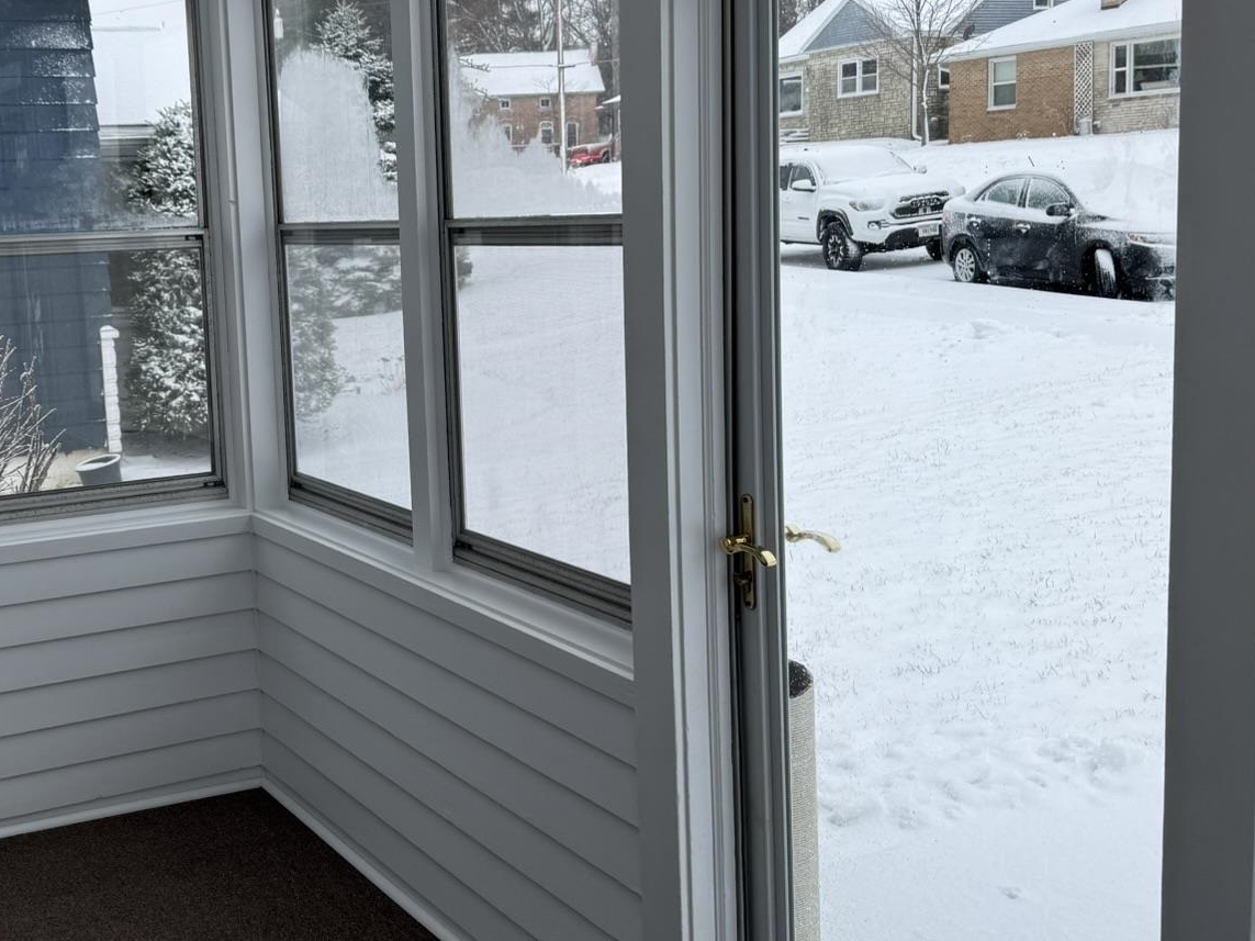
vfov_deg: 33.6
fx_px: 1559
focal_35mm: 43
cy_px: 414
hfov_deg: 42.8
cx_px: 357
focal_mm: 6.76
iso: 80
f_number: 1.78
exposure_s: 1/1215
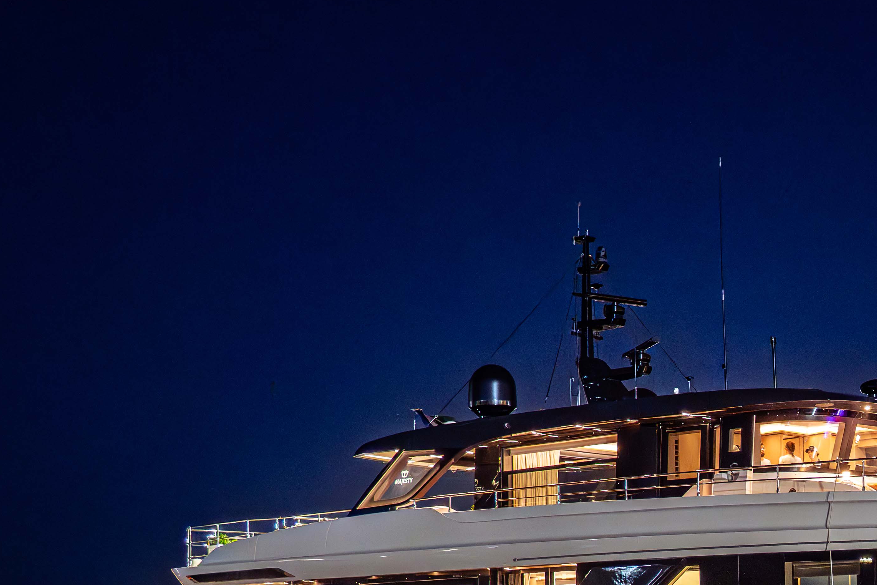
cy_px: 601
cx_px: 839
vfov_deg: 18.1
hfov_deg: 26.5
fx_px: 1778
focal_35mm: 73
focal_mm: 29
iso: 6400
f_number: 4
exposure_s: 1/100
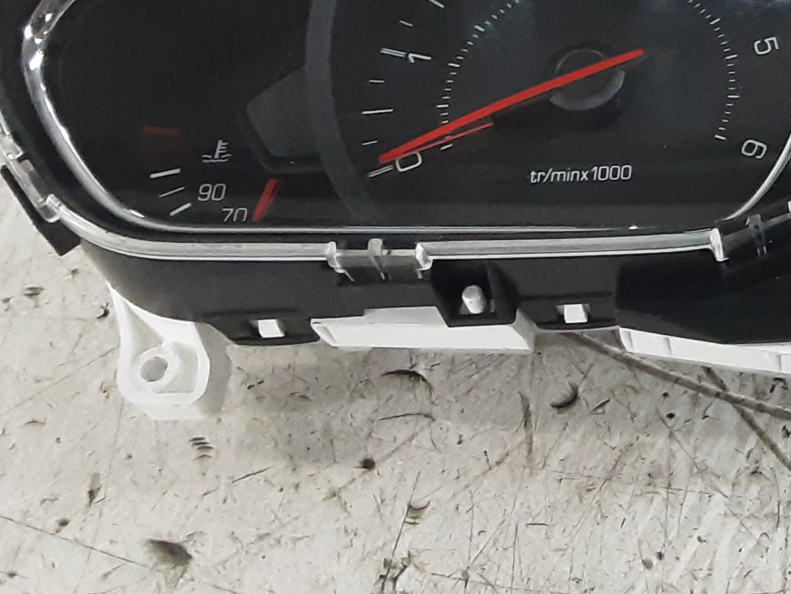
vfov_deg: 18.3
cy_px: -137
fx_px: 1737
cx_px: 1047
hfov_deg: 22.7
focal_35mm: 76
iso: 200
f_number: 1.9
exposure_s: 1/50
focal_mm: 2.91
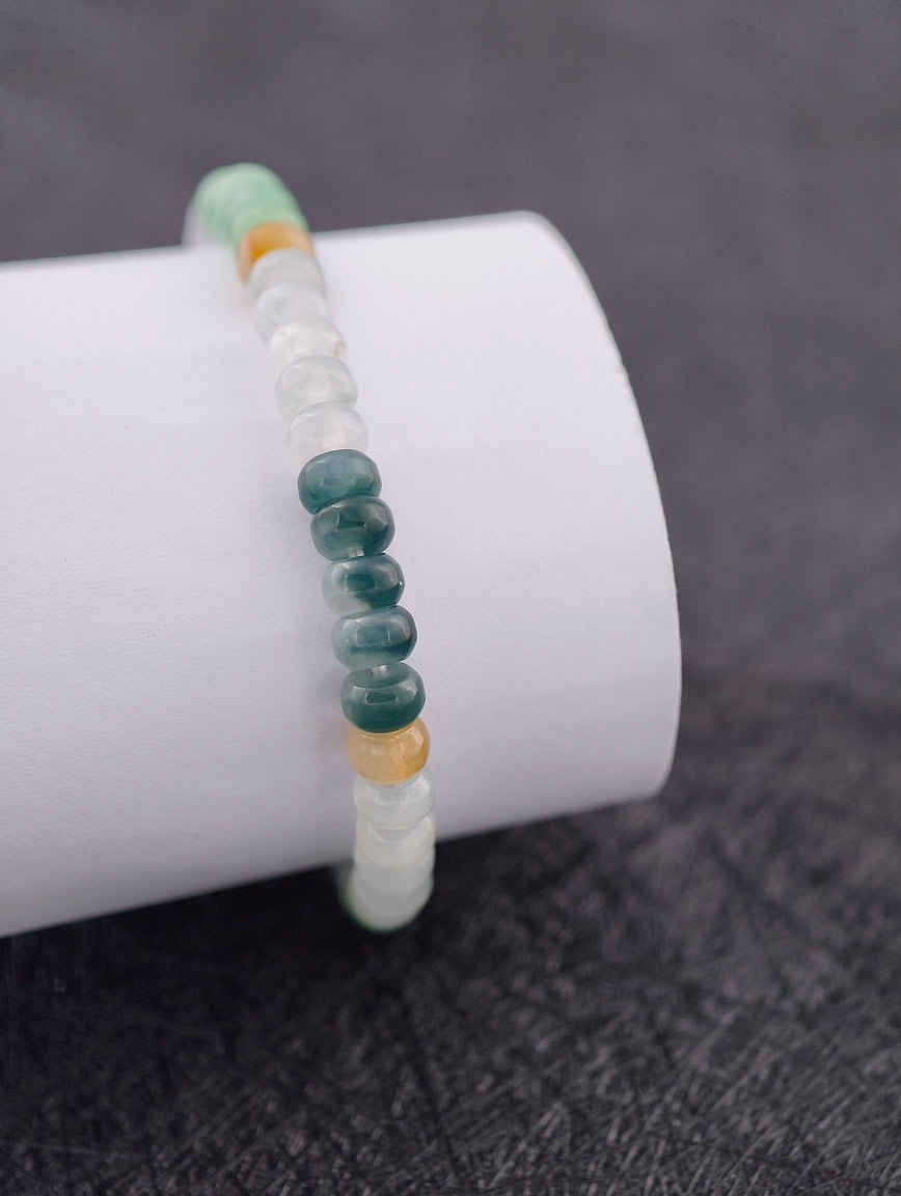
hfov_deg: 17.4
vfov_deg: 23.0
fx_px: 2943
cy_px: 598
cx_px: 450
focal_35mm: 85
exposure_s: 1/160
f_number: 2.67
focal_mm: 22.48
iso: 125
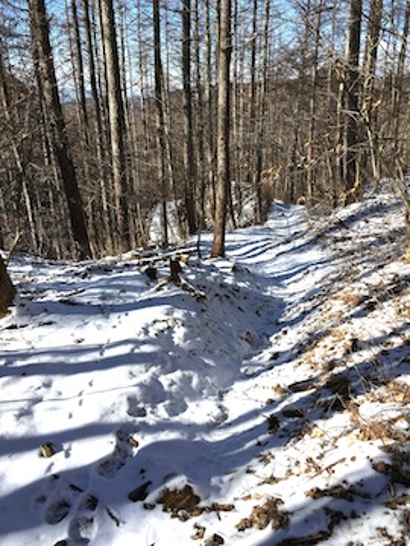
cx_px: 205
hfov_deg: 48.2
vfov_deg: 61.7
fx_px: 458
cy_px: 273
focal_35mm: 29
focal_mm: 4.15
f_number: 2.2
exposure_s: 1/1148
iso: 25
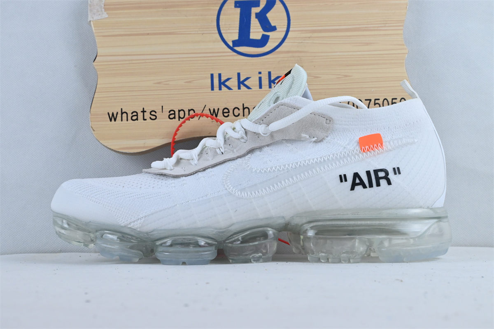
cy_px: 164
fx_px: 700
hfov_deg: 38.9
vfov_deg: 26.5
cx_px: 247
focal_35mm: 51
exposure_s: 1/160
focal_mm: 34
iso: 1000
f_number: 10
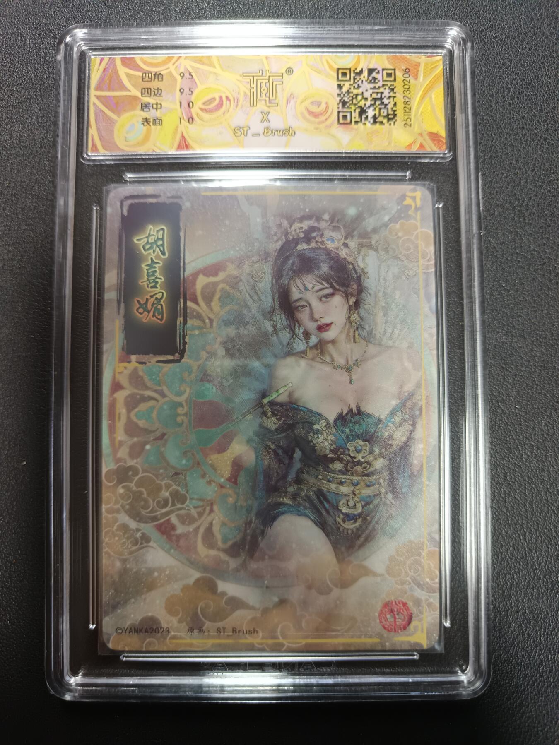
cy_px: 372
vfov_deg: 71.6
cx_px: 280
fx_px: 517
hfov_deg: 56.8
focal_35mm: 24
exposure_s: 1/50
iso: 1107
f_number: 1.7
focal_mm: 5.31
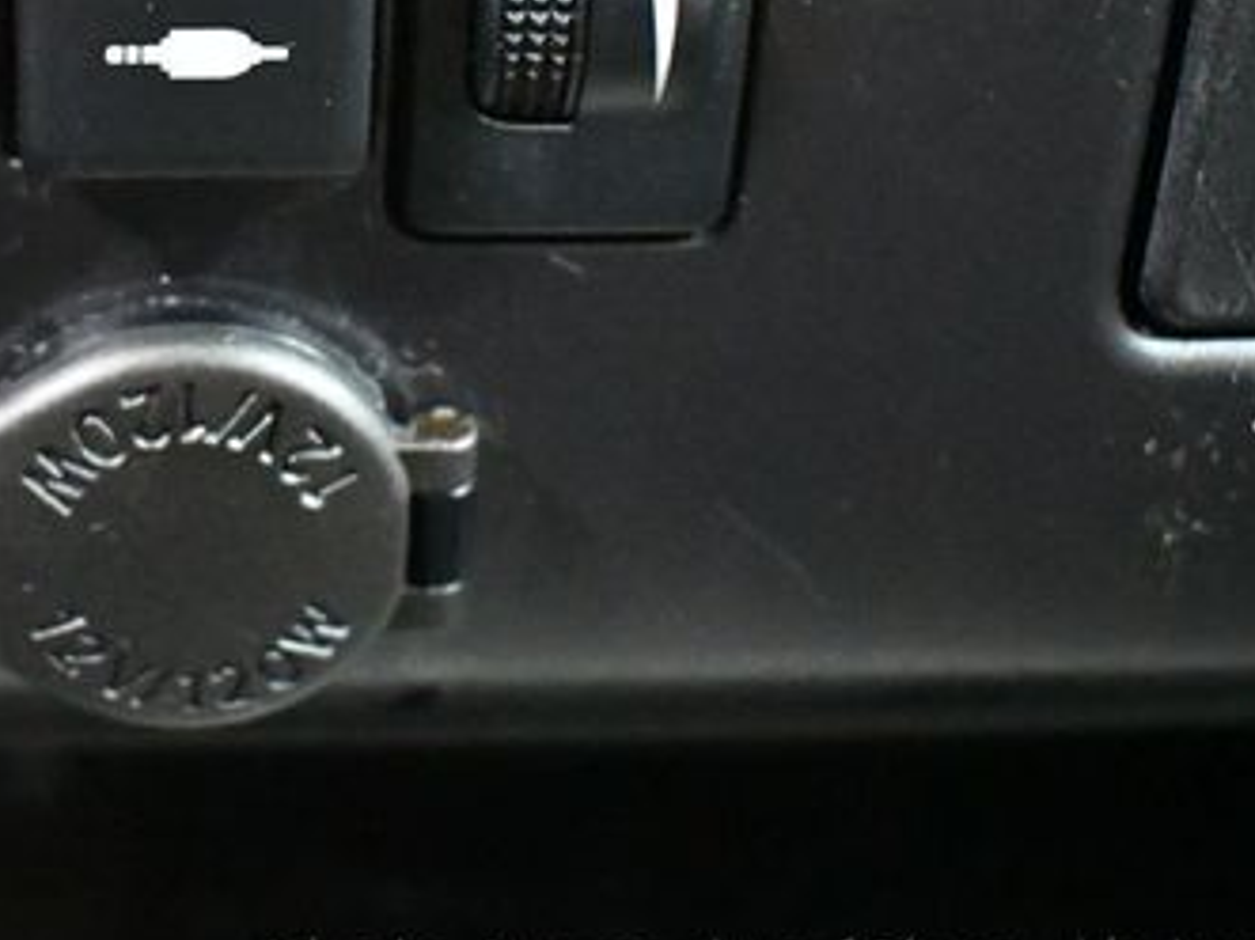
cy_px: 224
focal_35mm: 67
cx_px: 205
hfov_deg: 28.2
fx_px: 2428
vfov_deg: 21.7
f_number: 3.5
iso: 12800
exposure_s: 1/30
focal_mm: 18
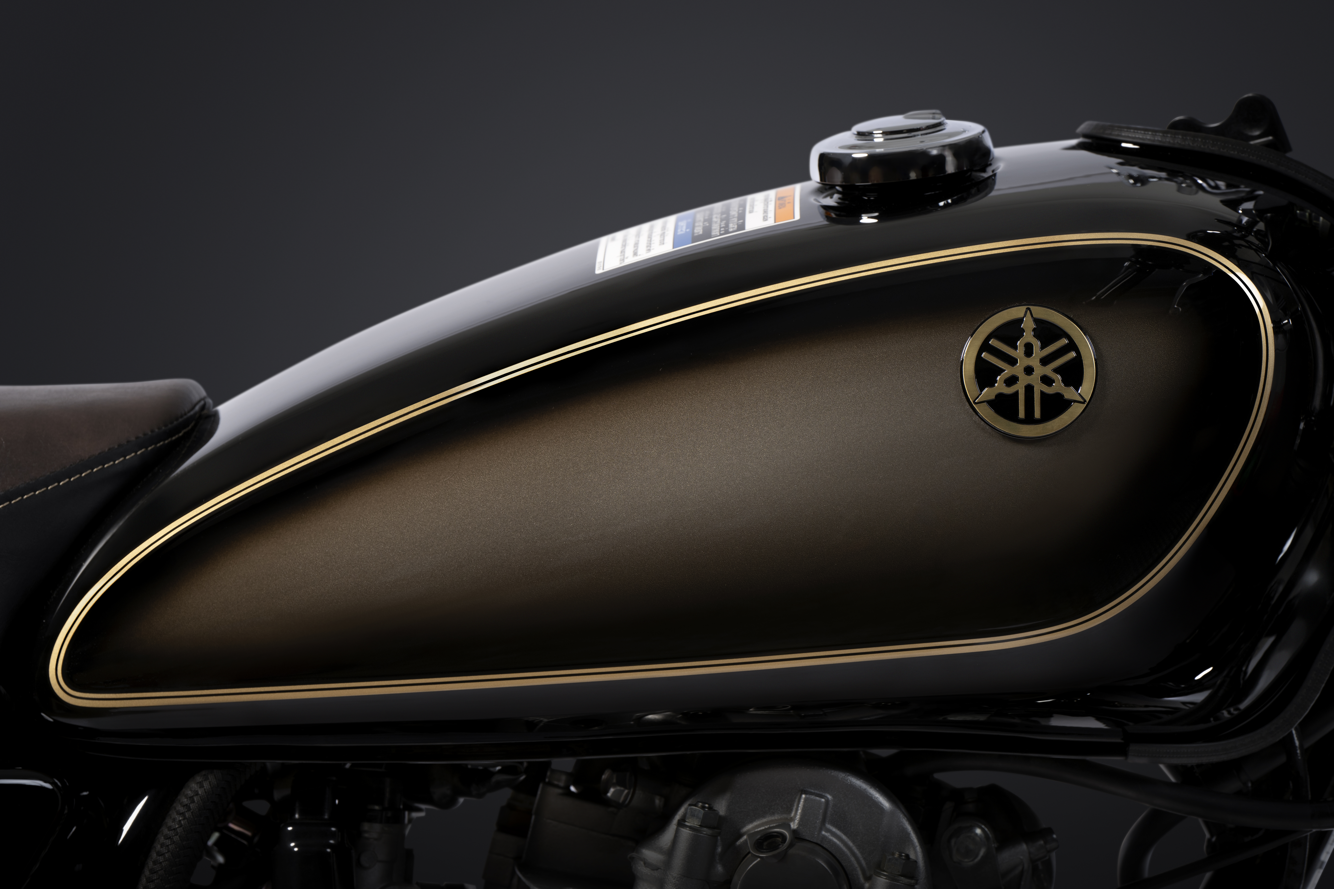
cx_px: 667
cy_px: 444
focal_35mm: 165
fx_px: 6114
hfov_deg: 12.5
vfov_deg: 8.3
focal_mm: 165
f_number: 9
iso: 200
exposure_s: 1/200
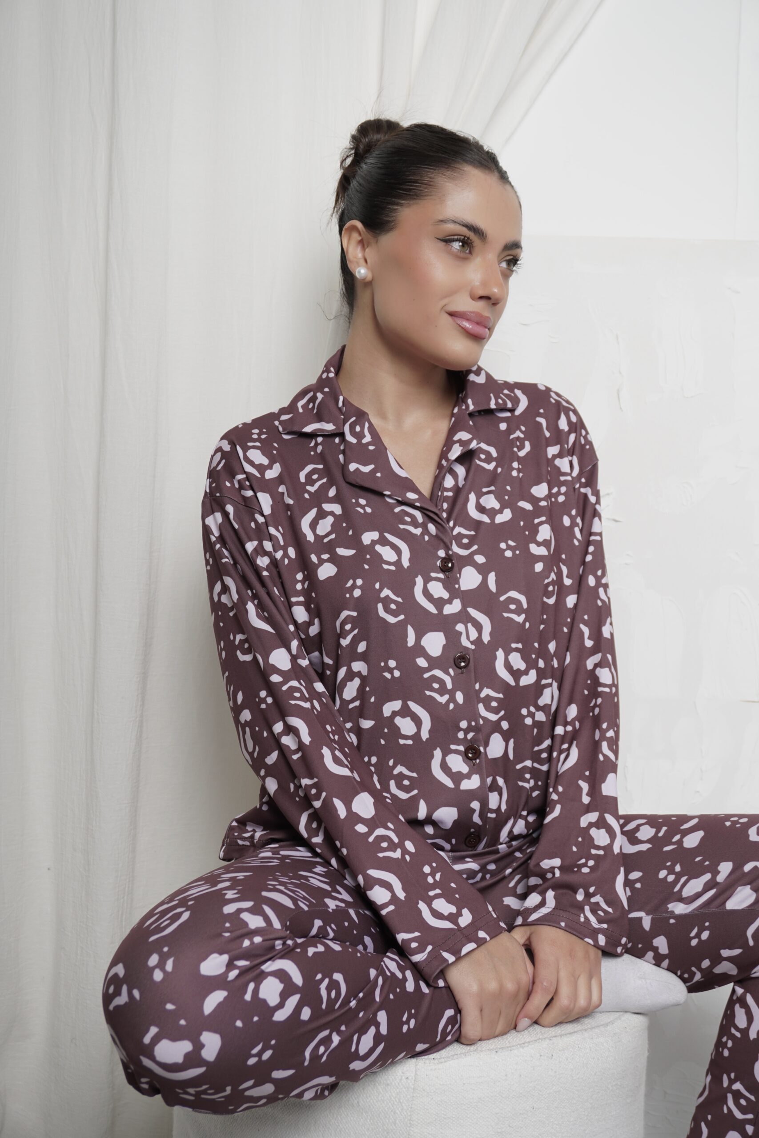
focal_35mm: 42
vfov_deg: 46.4
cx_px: 380
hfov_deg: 31.9
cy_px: 569
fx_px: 1328
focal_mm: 28
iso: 160
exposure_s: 1/160
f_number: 5.6
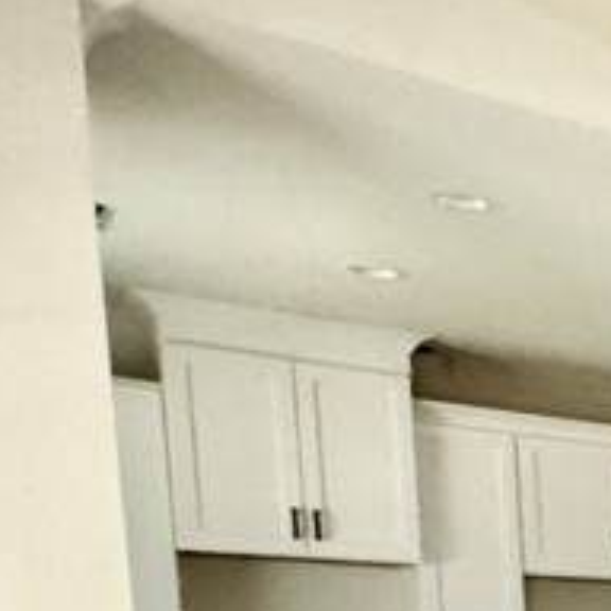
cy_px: 834
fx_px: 1318
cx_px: 1365
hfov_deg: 16.2
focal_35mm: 66
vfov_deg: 22.7
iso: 1000
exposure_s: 1/60
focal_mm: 2.22
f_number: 2.2
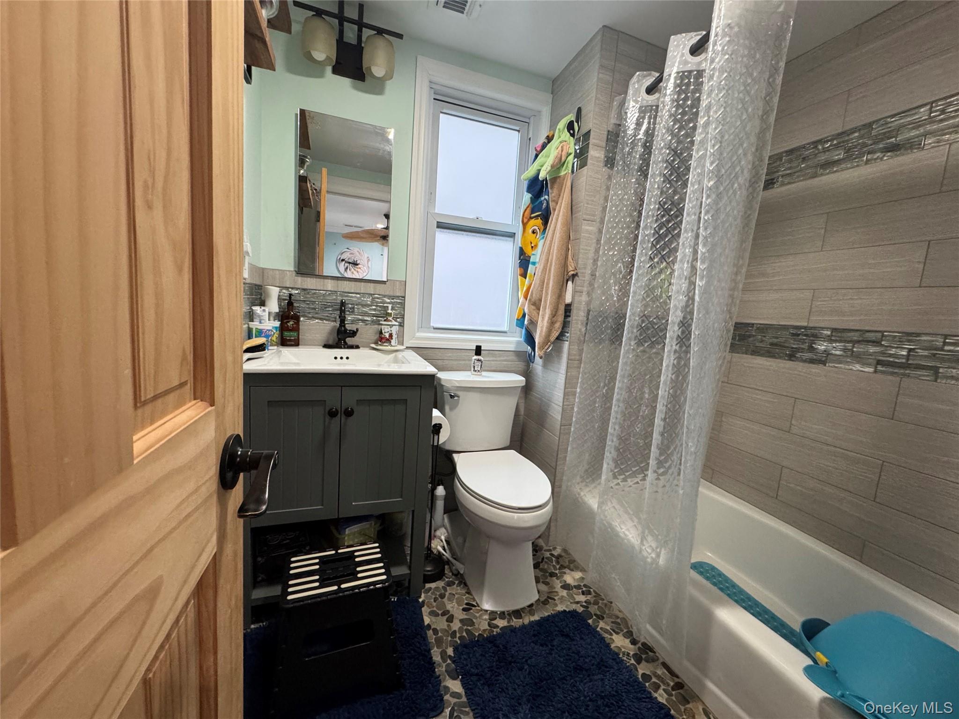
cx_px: 480
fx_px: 388
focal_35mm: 14
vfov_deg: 85.7
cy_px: 360
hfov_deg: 102.1
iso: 400
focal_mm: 2.22
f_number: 2.2
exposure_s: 1/60
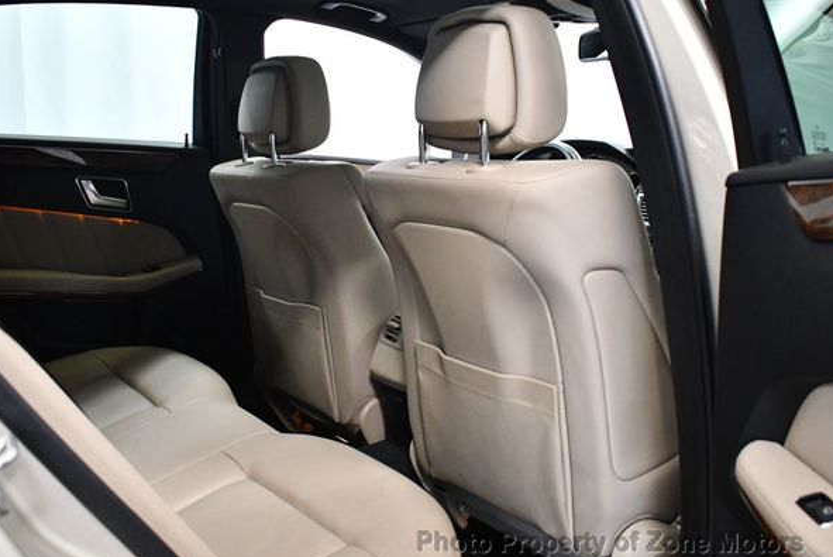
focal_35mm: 39
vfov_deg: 34.3
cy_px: 268
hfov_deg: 49.5
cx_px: 400
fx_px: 903
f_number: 3.5
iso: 3200
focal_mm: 18
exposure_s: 1/100
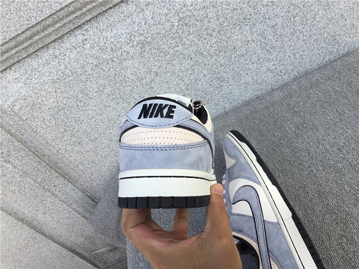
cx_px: 180
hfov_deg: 58.4
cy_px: 134
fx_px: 321
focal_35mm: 31
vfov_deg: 45.4
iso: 25
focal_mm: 3.3
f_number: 2.4
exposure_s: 1/652
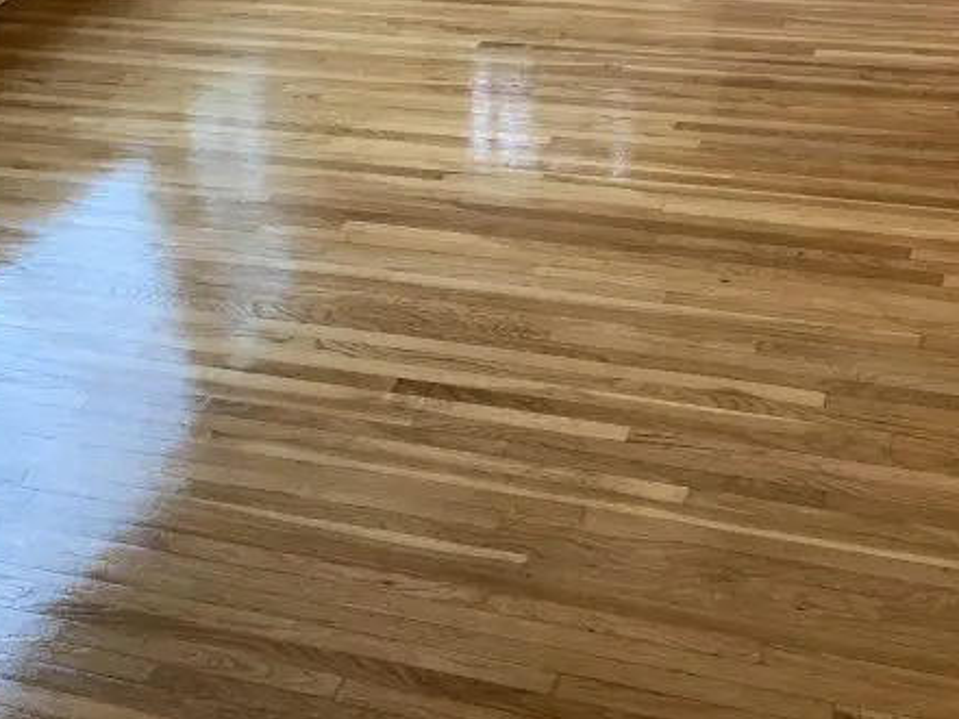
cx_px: 532
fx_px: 1524
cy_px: 126
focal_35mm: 55
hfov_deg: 34.9
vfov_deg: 26.0
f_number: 1.8
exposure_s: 1/60
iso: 200
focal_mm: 4.25
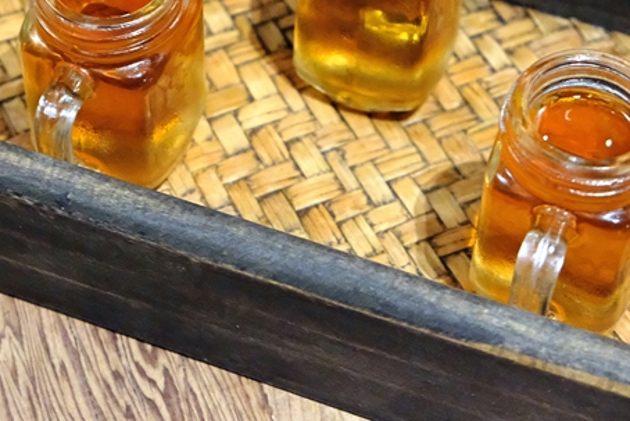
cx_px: 172
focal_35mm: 108
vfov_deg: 12.5
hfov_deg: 18.8
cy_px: -20
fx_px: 1890
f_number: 4
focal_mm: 32.9
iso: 4000
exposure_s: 1/60
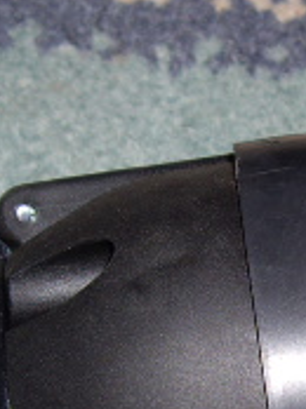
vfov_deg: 13.9
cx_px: 358
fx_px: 1654
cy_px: 400
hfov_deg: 10.4
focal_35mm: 140
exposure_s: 1/40
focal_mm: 7.9
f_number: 8
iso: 64
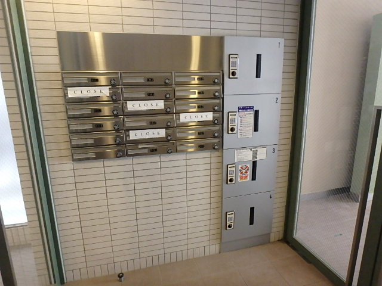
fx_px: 232
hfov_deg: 79.0
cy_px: 143
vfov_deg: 63.4
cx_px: 191
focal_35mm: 21
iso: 800
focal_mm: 3.7
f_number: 3.5
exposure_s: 1/25
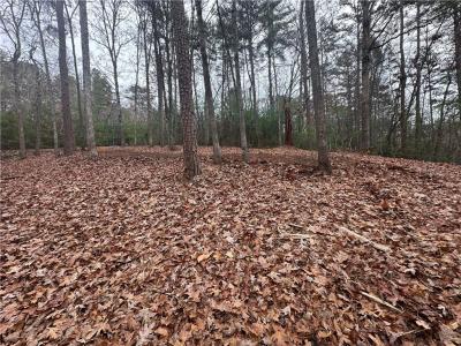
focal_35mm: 14
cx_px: 230
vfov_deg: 85.7
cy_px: 173
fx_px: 186
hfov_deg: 102.1
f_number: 2.2
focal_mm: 2.22
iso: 40
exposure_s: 1/115
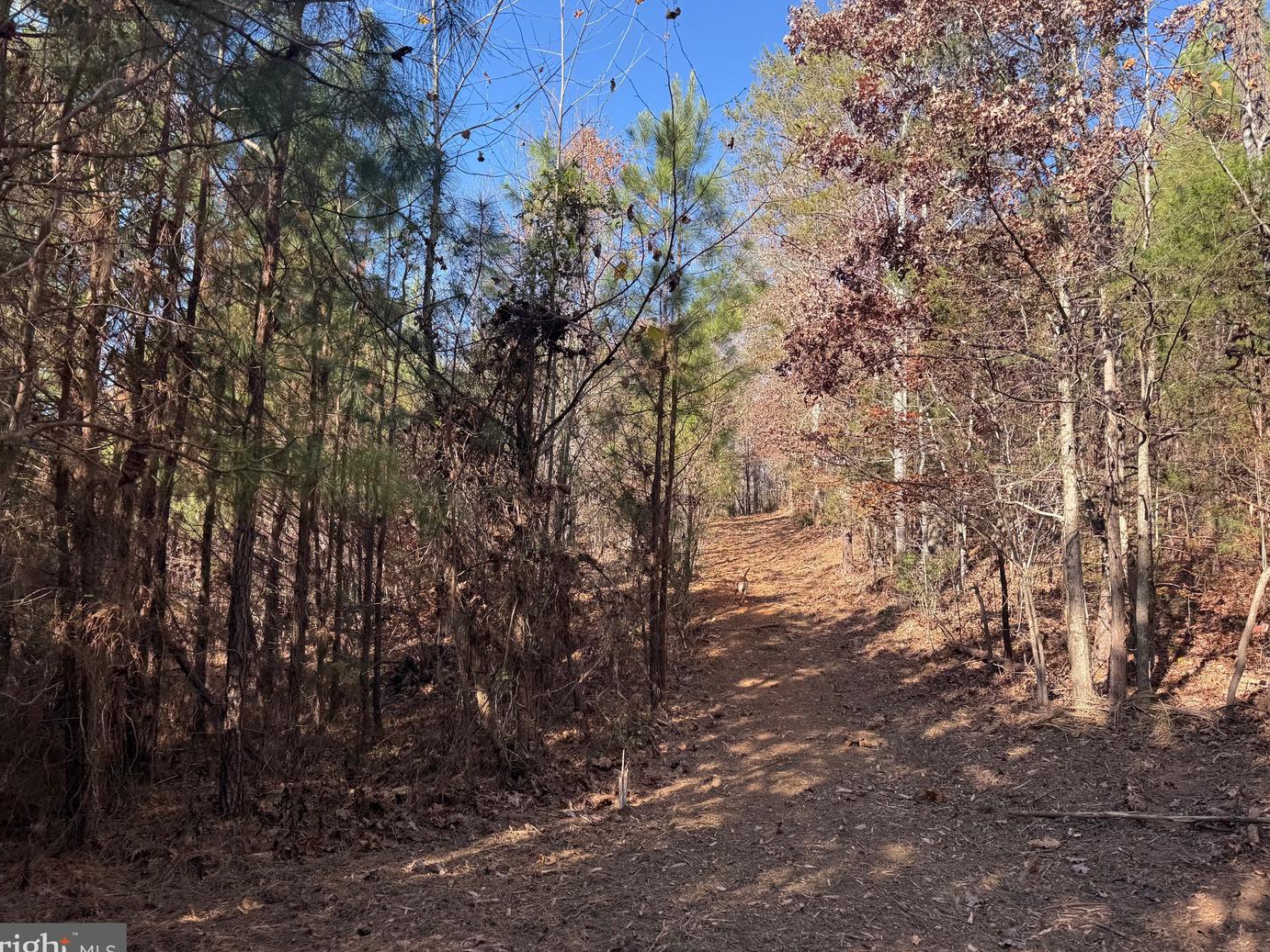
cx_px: 627
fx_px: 917
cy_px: 480
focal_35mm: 25
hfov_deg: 69.4
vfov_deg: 54.9
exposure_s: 1/715
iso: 80
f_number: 1.78
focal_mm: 6.76
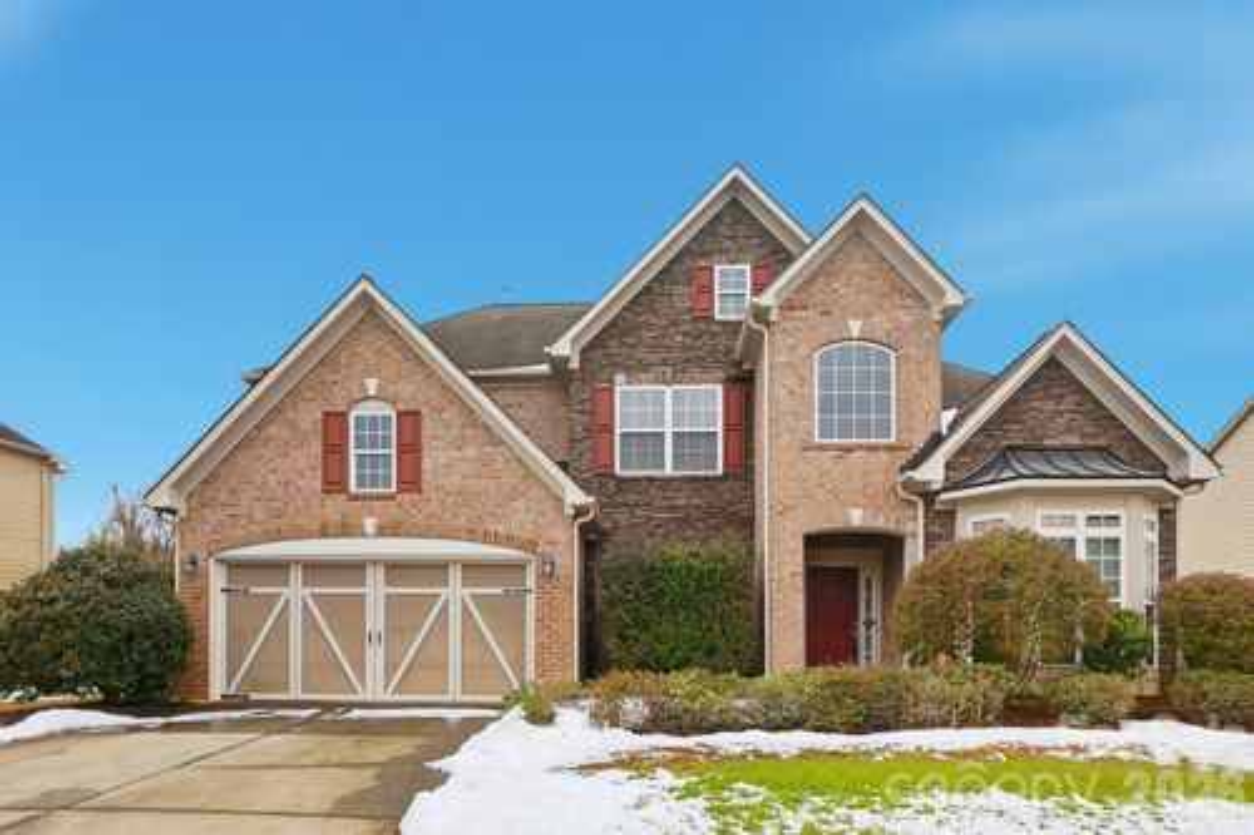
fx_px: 731
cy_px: 418
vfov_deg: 59.5
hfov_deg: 81.2
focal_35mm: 21
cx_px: 627
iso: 100
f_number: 8
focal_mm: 14
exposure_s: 1/2000
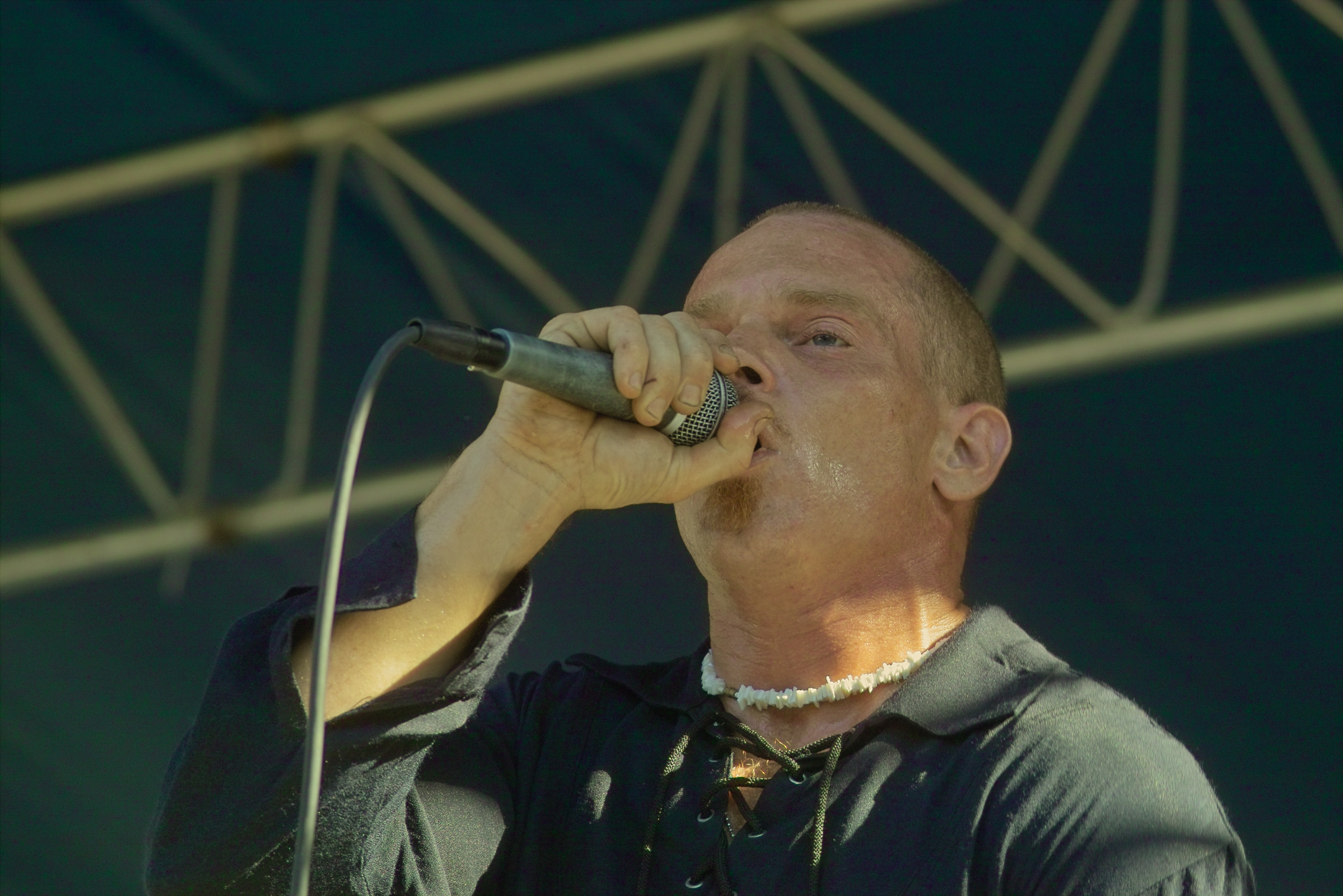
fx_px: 6677
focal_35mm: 179
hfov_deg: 11.5
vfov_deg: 7.7
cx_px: 672
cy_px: 448
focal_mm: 105
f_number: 4
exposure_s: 1/180
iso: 200
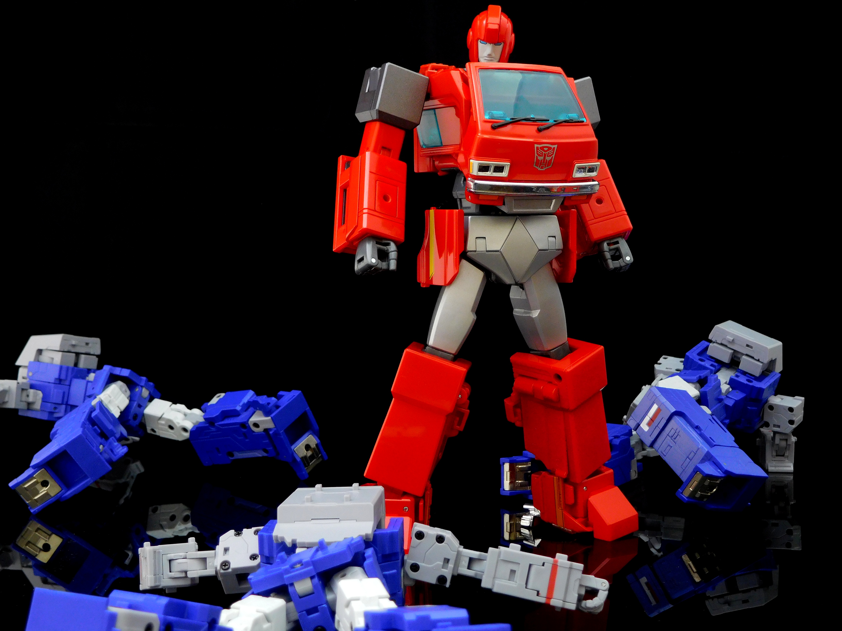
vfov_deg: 29.1
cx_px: 421
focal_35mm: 50
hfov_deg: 38.2
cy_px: 316
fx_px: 1216
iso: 200
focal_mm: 8.9
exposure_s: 1
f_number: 4.1
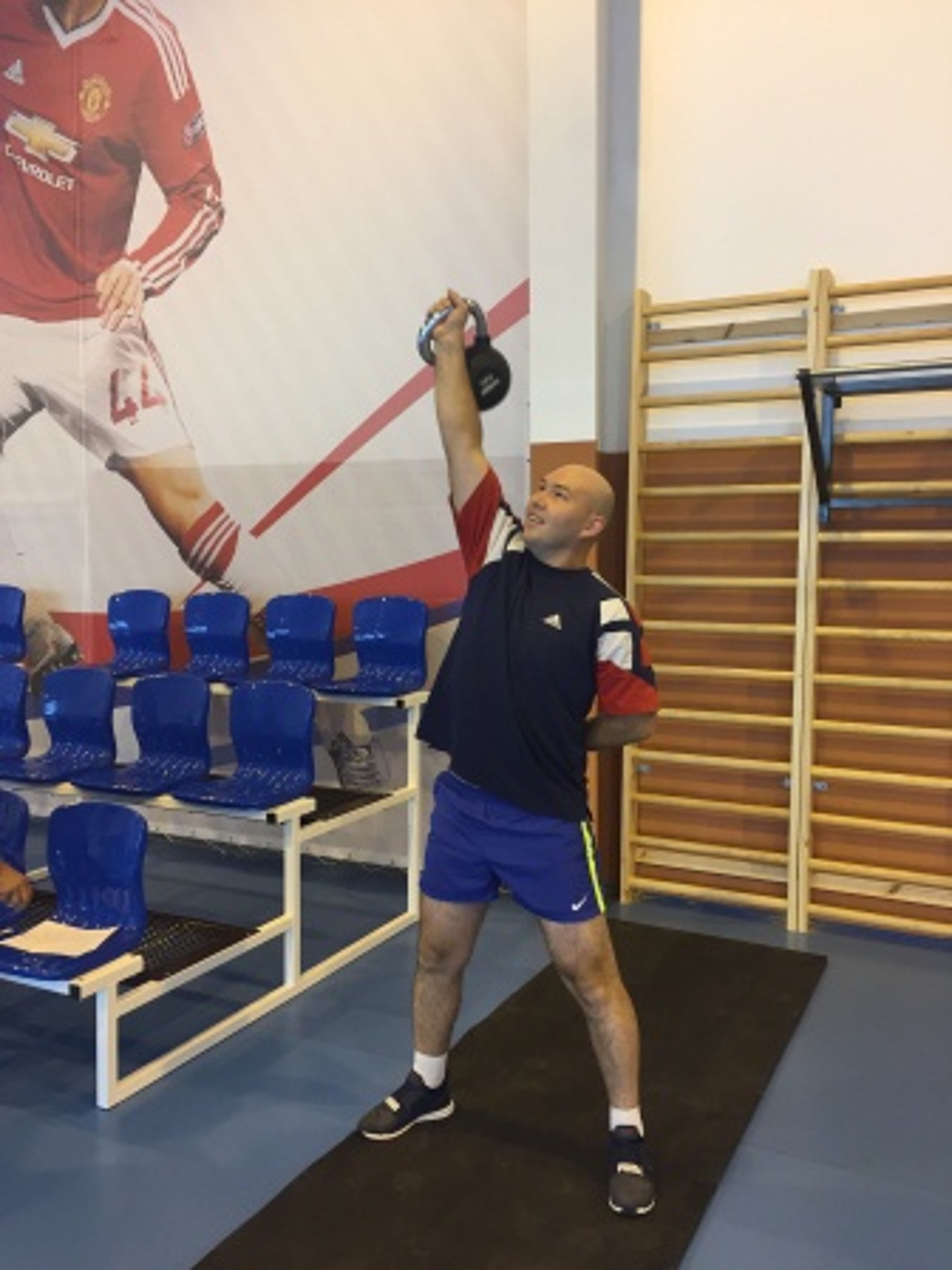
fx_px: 1063
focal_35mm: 29
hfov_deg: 48.2
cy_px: 635
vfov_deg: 61.7
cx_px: 476
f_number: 2.2
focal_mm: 4.15
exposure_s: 1/33
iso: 40
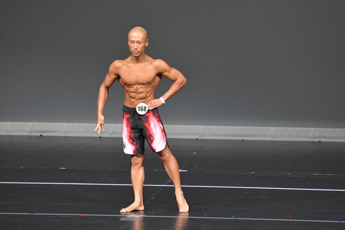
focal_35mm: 375
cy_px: 115
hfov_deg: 5.5
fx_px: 3592
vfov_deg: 3.7
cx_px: 172
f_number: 5.6
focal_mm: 250
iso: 5000
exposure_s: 1/400
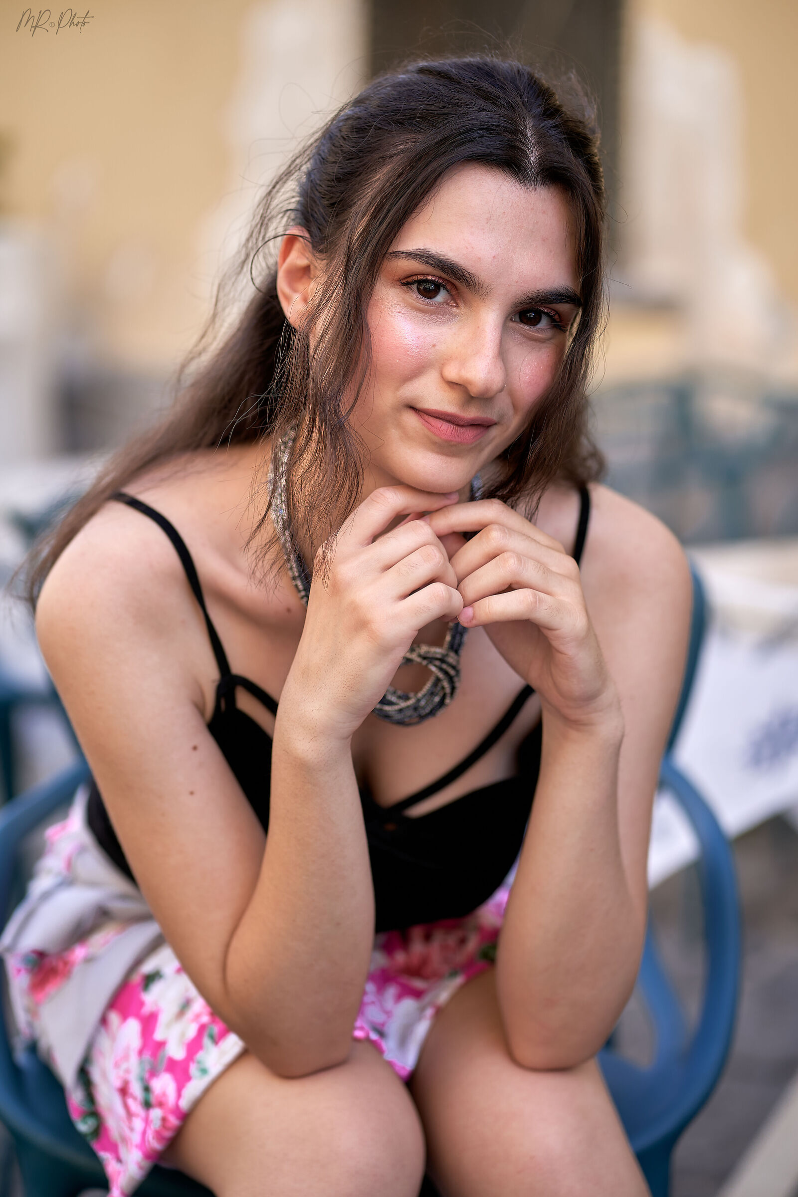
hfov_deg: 16.1
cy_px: 598
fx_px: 2826
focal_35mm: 85
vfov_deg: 23.9
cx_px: 399
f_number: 2.5
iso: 100
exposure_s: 1/500
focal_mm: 85
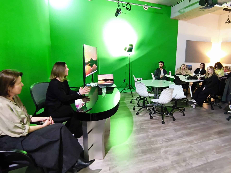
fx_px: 133
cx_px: 142
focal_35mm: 20
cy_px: 75
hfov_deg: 80.4
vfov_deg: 65.7
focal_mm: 1.65
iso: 1000
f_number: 2.2
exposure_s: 1/20
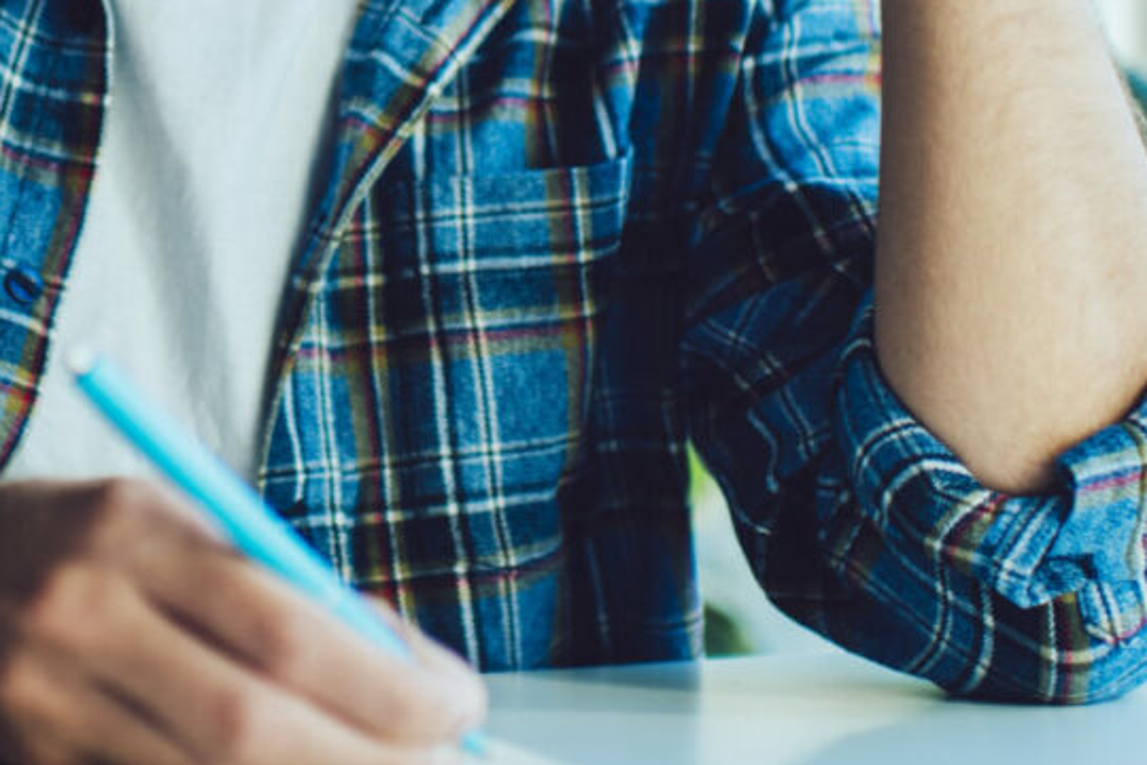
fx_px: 3345
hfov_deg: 19.2
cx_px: 188
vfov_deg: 12.8
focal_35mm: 105
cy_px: -66
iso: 160
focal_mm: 35
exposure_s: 1/320
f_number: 1.8
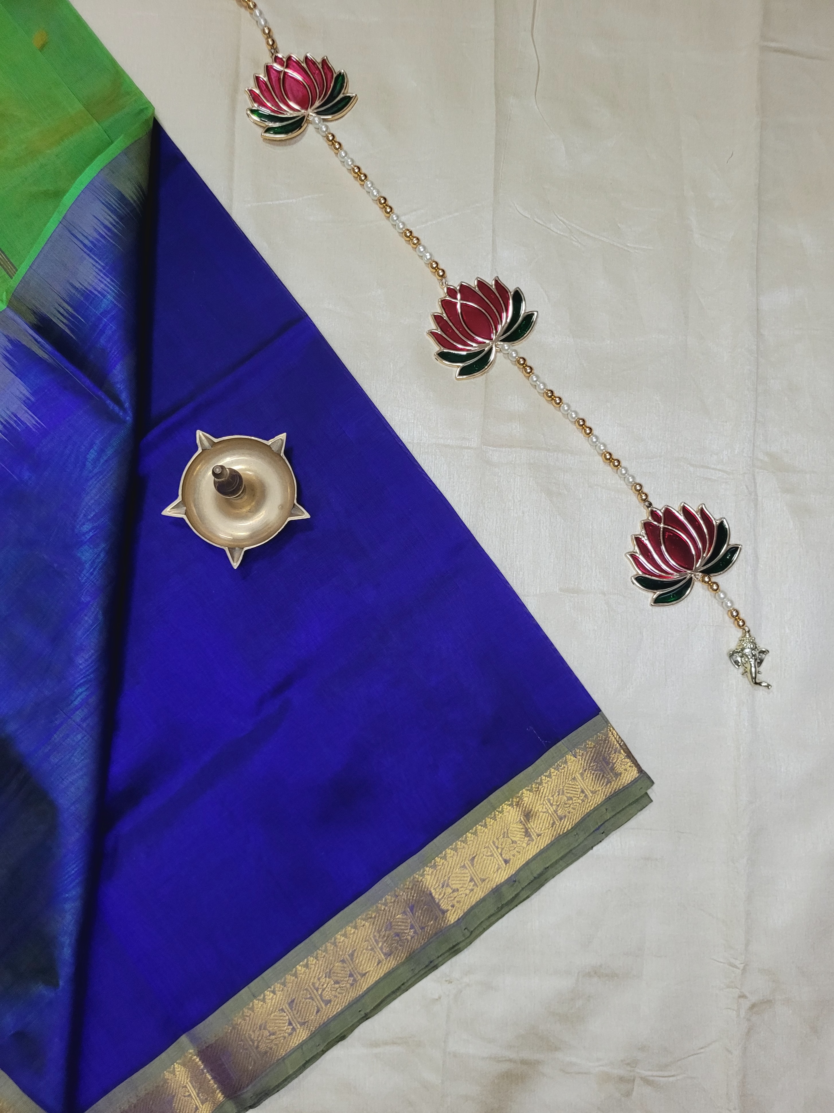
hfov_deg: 53.0
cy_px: 556
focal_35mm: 26
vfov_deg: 67.3
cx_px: 417
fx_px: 835
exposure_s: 1/100
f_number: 1.8
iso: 320
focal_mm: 5.4
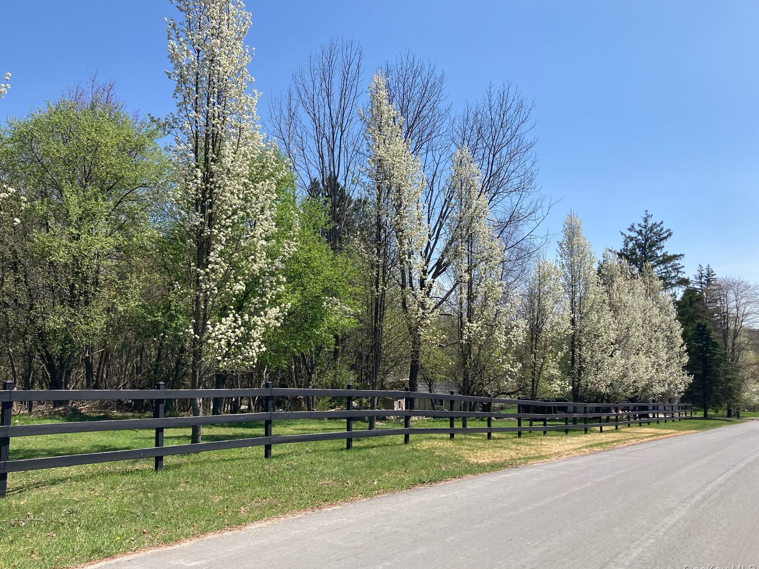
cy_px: 284
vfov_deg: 48.2
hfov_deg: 61.6
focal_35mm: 29
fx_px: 636
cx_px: 368
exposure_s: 1/1869
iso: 20
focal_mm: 3.99
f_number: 1.8
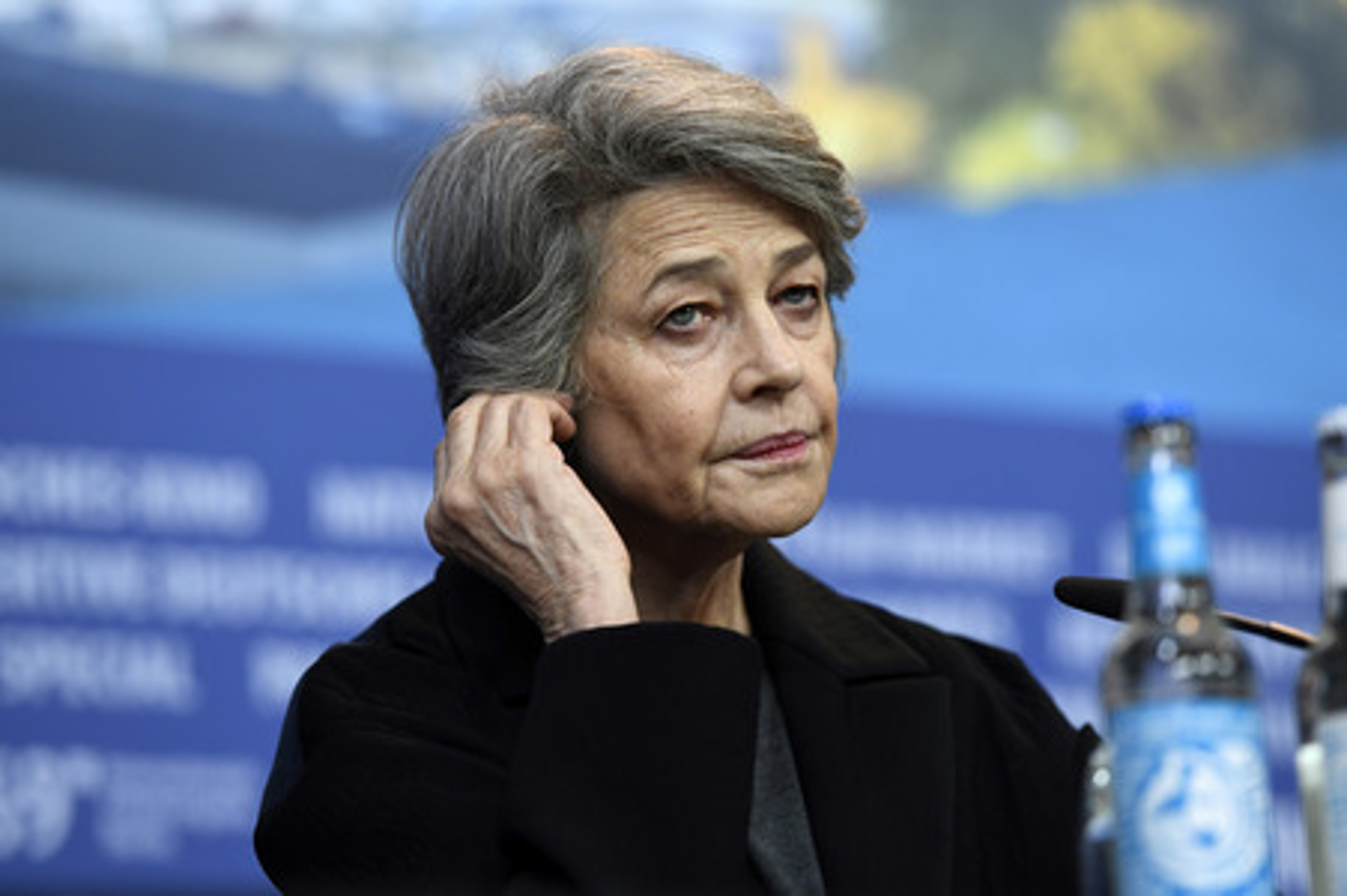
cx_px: 674
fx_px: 6169
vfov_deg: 8.3
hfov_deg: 12.5
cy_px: 448
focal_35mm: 165
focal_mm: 165
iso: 1250
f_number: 3.5
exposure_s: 1/320
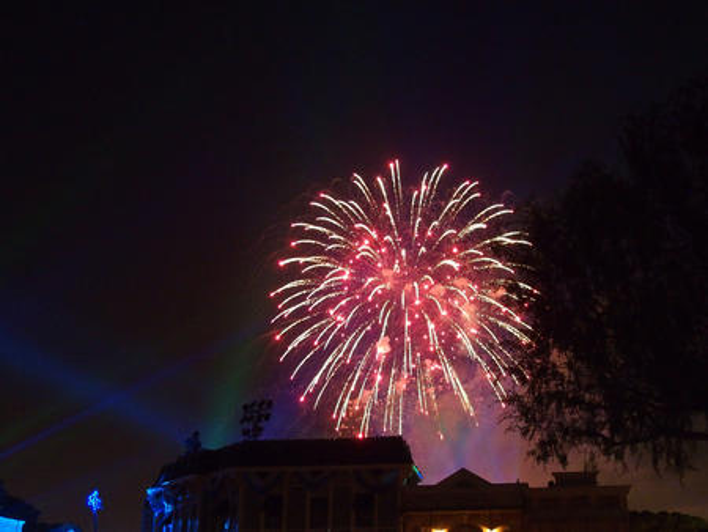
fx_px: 859
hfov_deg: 44.8
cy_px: 266
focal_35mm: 42
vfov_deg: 34.4
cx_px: 354
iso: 1600
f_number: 2.8
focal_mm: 9
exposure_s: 1/10
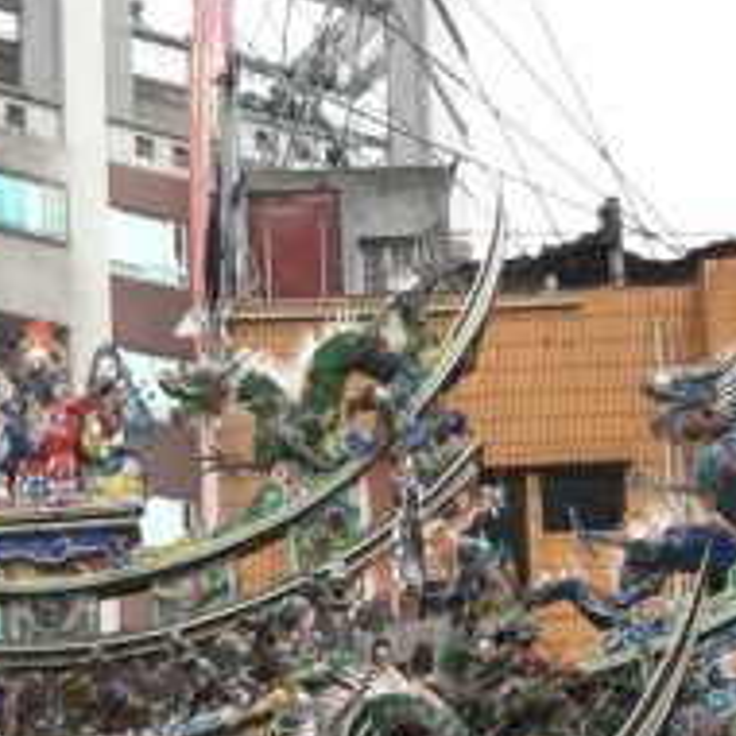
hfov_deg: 12.0
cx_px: 25
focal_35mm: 144
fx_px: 3464
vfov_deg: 11.3
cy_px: 1313
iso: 160
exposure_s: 1/30
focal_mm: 4.15
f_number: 2.2
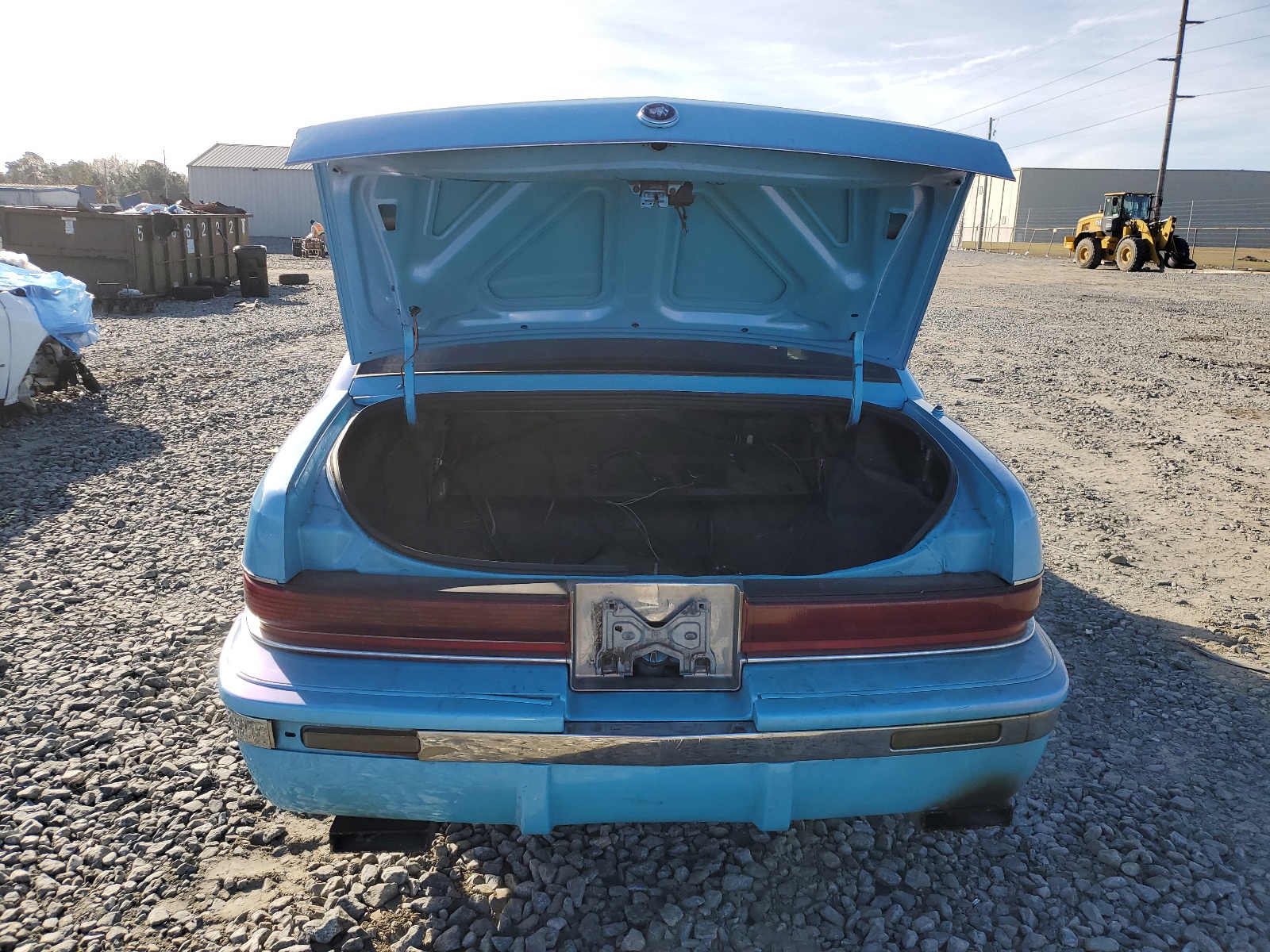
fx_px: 954
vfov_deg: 53.1
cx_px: 635
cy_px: 476
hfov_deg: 67.3
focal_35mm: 26
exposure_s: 1/2500
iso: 50
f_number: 1.5
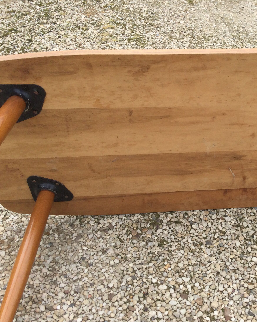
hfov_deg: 32.3
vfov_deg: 41.2
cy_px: 163
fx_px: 428
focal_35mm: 45
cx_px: 216
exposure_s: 1/436
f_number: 2.4
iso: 25
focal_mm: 3.3
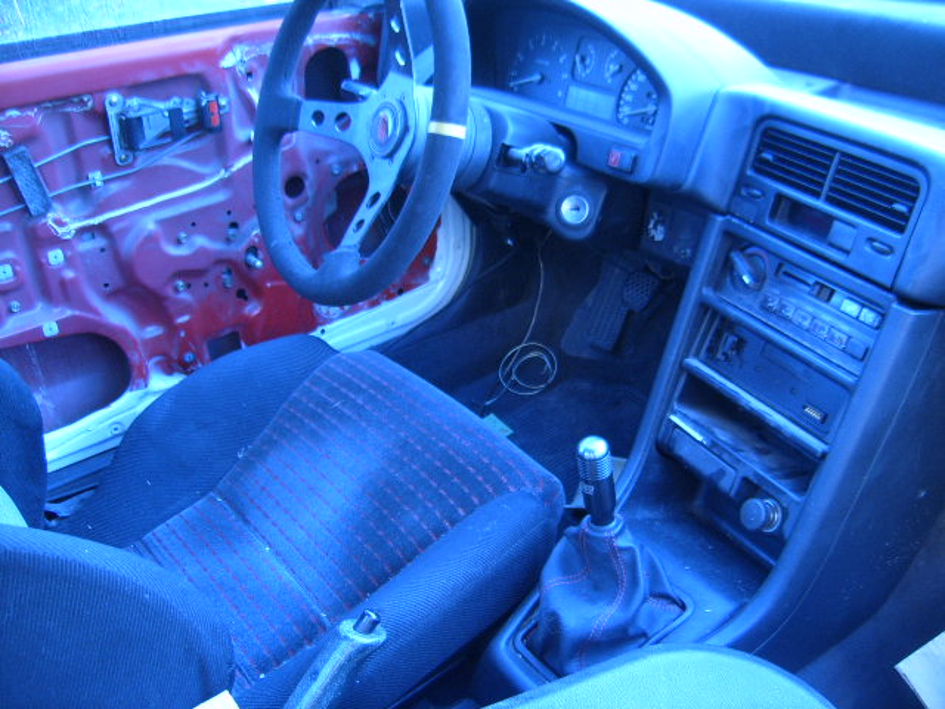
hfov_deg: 52.6
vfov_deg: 40.7
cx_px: 472
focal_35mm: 35
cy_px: 354
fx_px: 955
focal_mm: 5.8
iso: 100
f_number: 2.8
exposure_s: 1/20
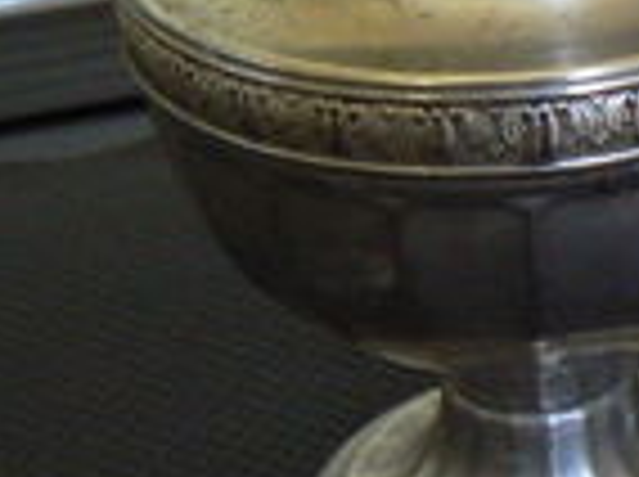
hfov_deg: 14.9
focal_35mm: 122
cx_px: 999
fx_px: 2248
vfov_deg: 12.0
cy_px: 72
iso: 200
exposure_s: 1/15
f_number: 2.8
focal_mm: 6
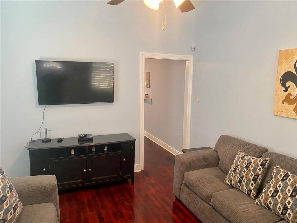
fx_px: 223
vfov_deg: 53.1
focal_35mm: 26
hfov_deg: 67.3
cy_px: 112
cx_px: 148
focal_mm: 4.25
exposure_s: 1/60
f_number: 1.8
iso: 125
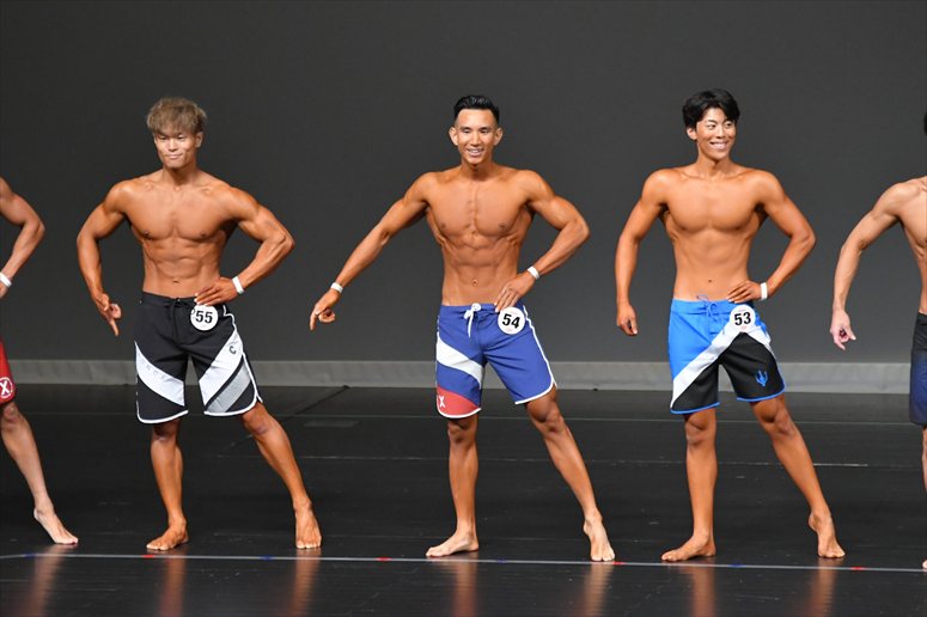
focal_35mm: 300
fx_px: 7721
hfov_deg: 6.9
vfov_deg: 4.6
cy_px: 308
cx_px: 464
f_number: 5.6
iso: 4000
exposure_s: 1/400
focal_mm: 200
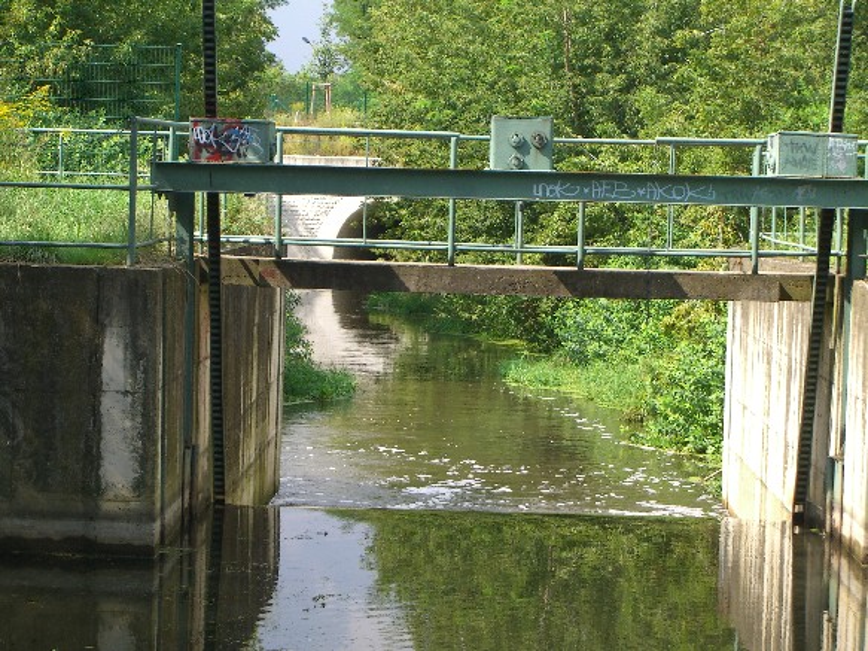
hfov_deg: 17.3
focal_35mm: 114
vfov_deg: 13.0
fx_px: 2858
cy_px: 326
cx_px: 434
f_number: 5.1
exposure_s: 1/160
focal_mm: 23.7
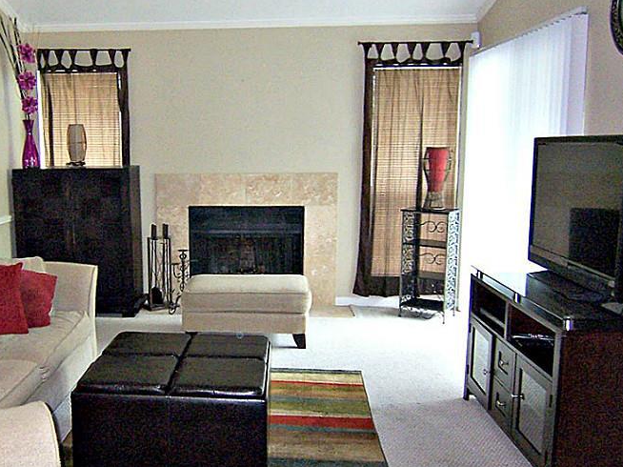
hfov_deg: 50.5
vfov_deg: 39.6
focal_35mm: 36
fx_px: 648
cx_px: 211
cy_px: 242
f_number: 2.8
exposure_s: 1/30
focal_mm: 3.8
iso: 200
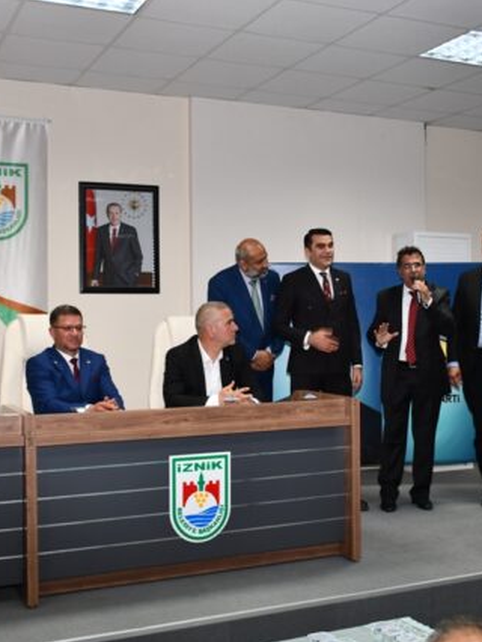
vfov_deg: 39.6
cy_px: 321
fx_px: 890
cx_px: 299
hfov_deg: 30.2
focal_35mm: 48
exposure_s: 1/60
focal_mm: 22
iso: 640
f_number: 4
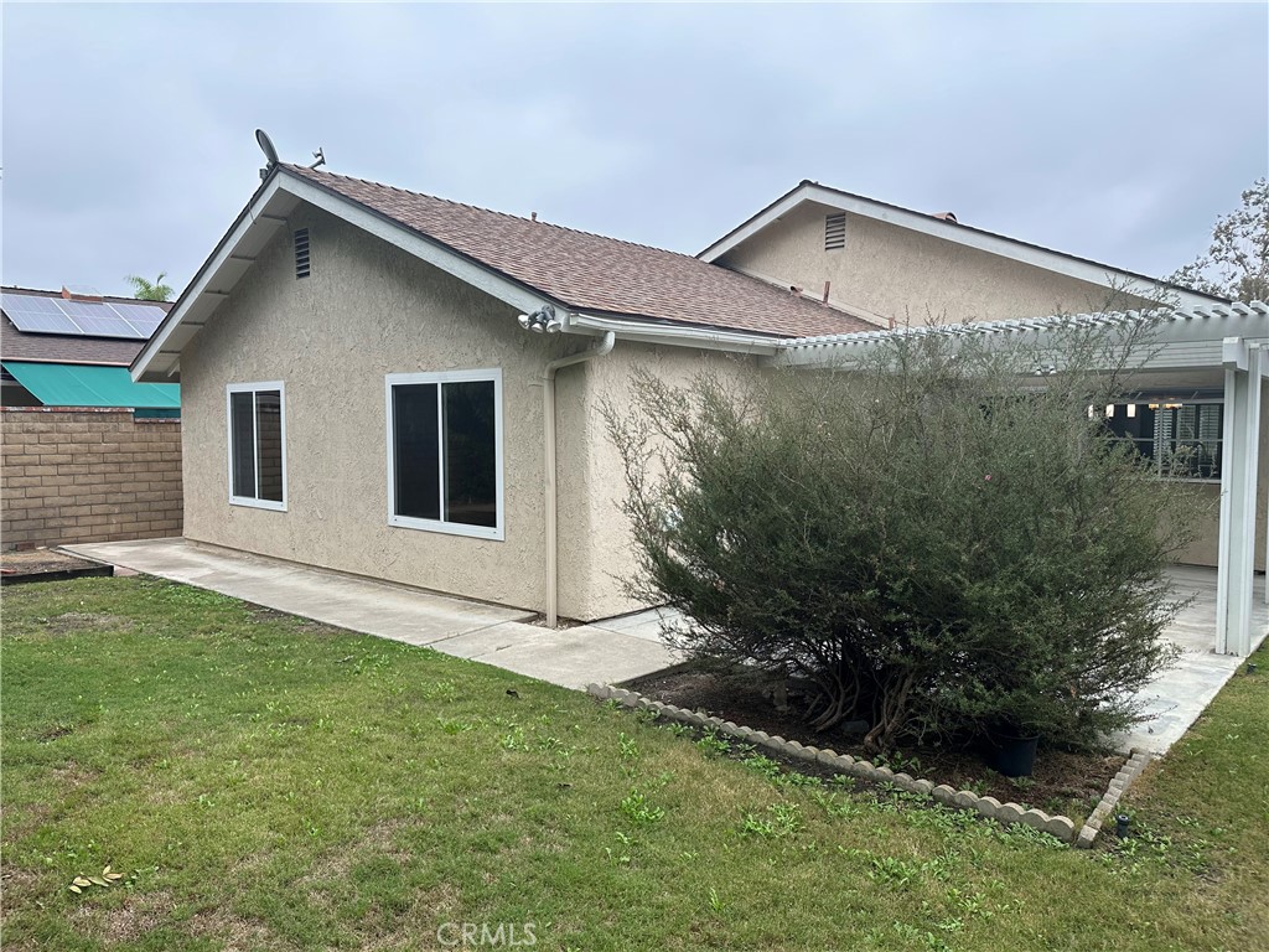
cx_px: 634
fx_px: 880
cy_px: 476
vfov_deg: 56.8
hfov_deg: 71.6
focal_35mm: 24
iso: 80
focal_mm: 6.86
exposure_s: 1/864
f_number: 1.78
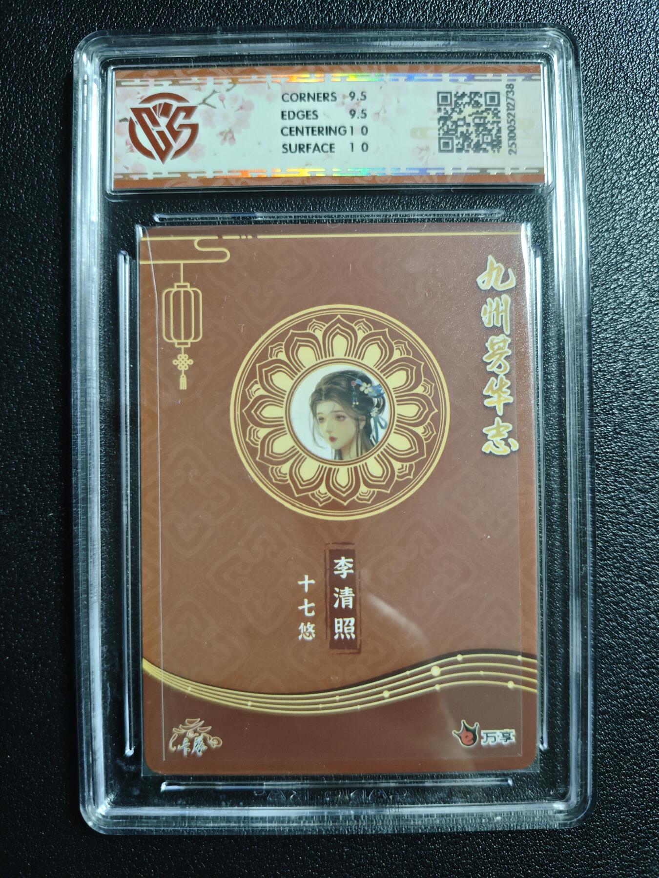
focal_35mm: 26
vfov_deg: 67.3
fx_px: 660
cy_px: 439
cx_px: 330
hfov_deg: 53.1
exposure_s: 1/100
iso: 500
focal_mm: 4.94
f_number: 1.5
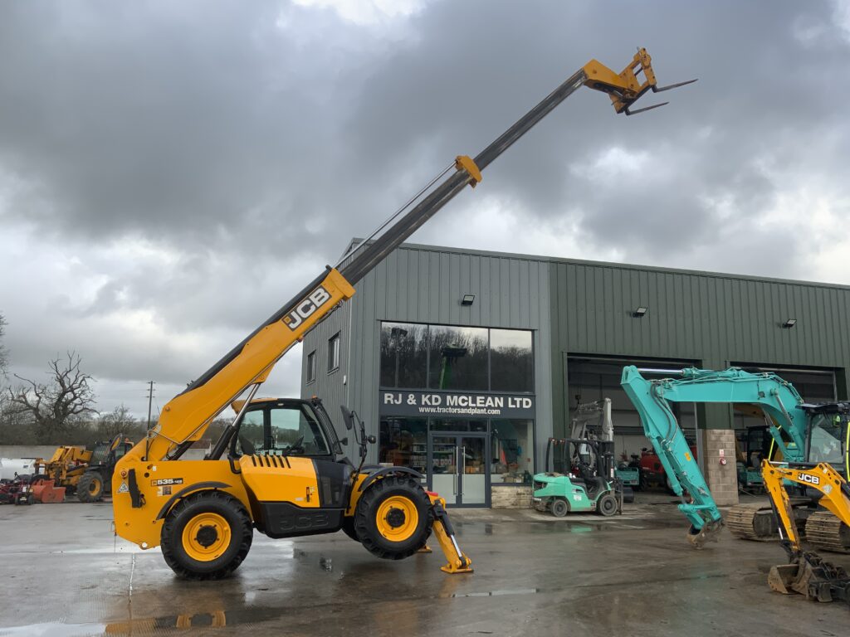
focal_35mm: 29
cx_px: 425
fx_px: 712
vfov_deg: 48.2
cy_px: 318
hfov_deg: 61.7
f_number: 1.8
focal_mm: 3
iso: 16
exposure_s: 1/568
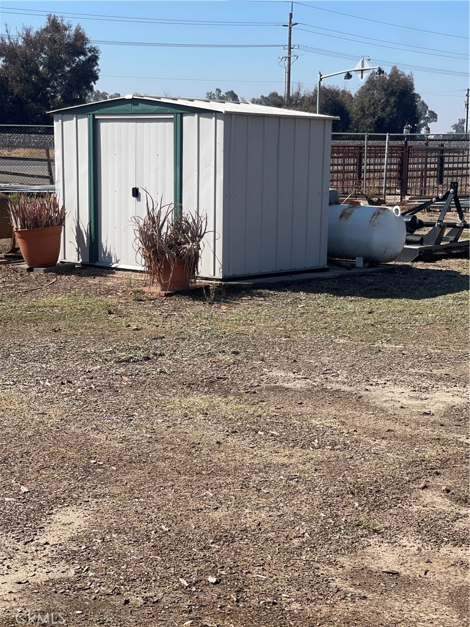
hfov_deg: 22.9
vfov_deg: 30.3
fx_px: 1159
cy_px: 314
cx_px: 235
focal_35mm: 64
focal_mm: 7.5
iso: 20
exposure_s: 1/1155
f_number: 2.2
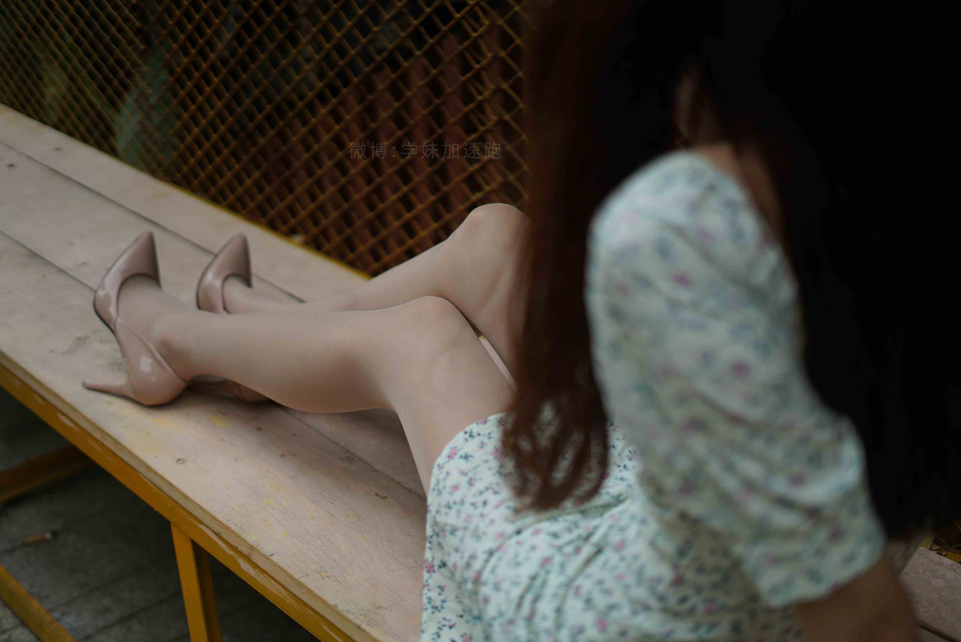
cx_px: 480
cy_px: 321
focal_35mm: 50
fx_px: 1335
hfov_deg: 39.6
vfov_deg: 27.0
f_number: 1.8
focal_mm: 50
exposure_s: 1/5000
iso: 200
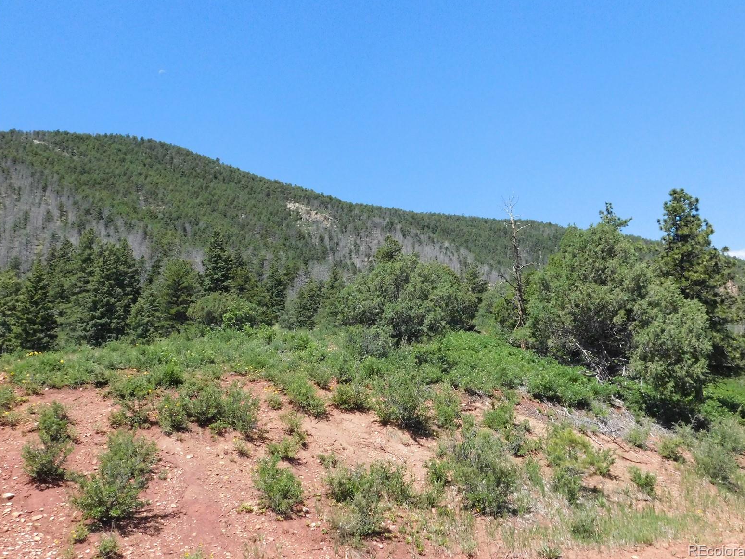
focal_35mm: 31
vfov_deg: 45.4
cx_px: 381
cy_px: 272
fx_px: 667
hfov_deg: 58.3
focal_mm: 5.3
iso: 800
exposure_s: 1/1500
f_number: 6.4
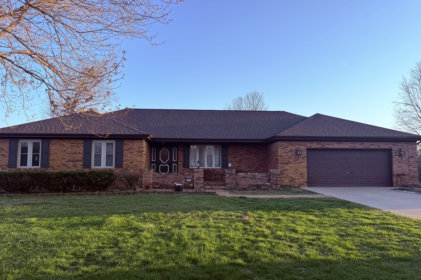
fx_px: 292
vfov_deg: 51.3
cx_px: 210
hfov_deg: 71.5
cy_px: 145
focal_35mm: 25
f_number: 1.78
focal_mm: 6.76
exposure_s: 1/1211
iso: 80
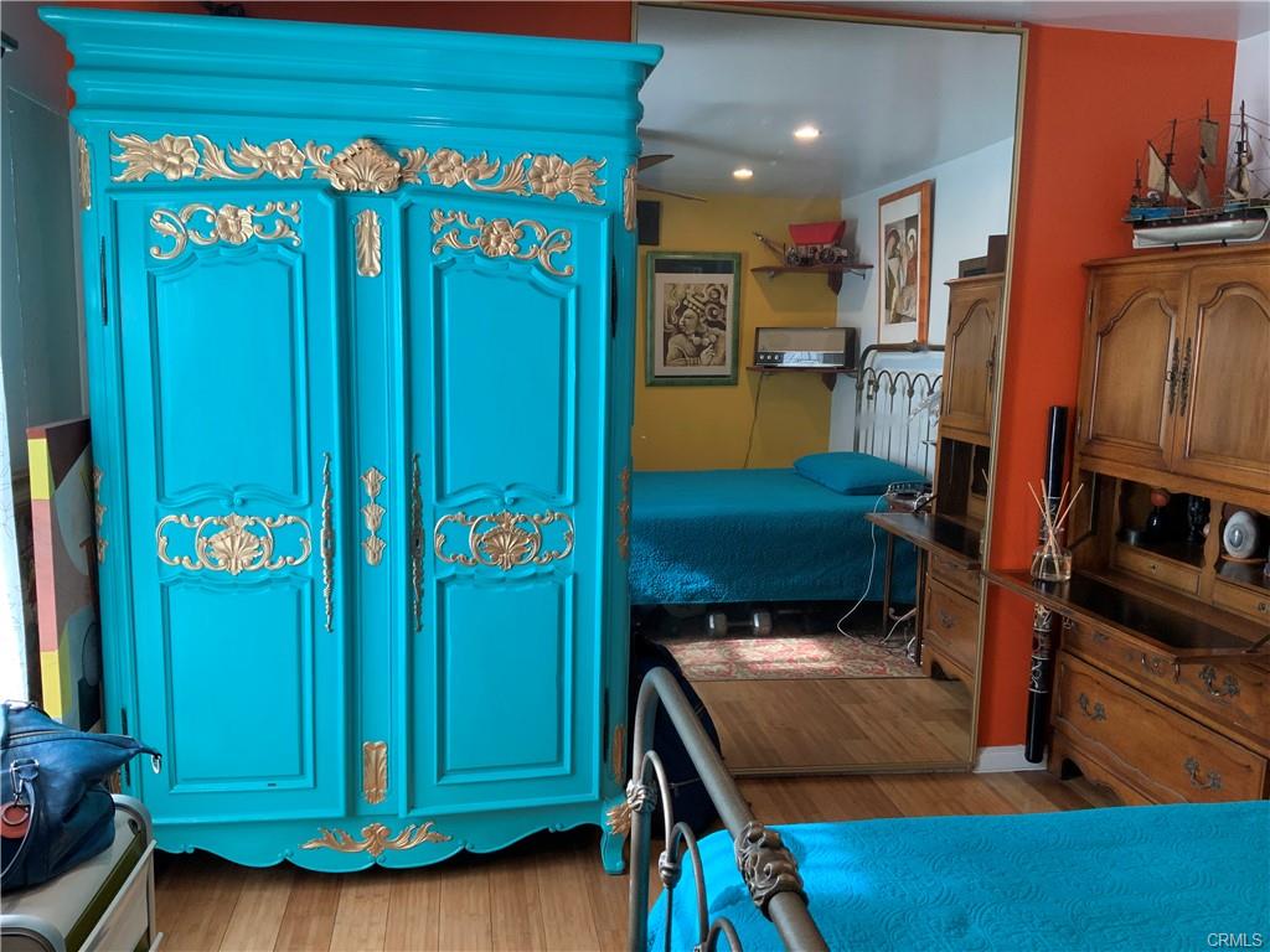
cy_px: 476
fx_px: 1064
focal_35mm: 29
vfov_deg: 48.2
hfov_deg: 61.7
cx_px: 635
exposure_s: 1/60
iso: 50
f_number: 1.8
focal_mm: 3
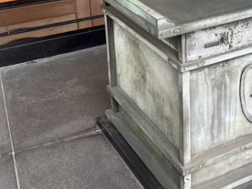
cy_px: 19
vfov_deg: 21.7
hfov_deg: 28.8
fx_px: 480
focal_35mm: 66
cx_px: 196
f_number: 1.6
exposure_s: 1/171
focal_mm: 5.96
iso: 40
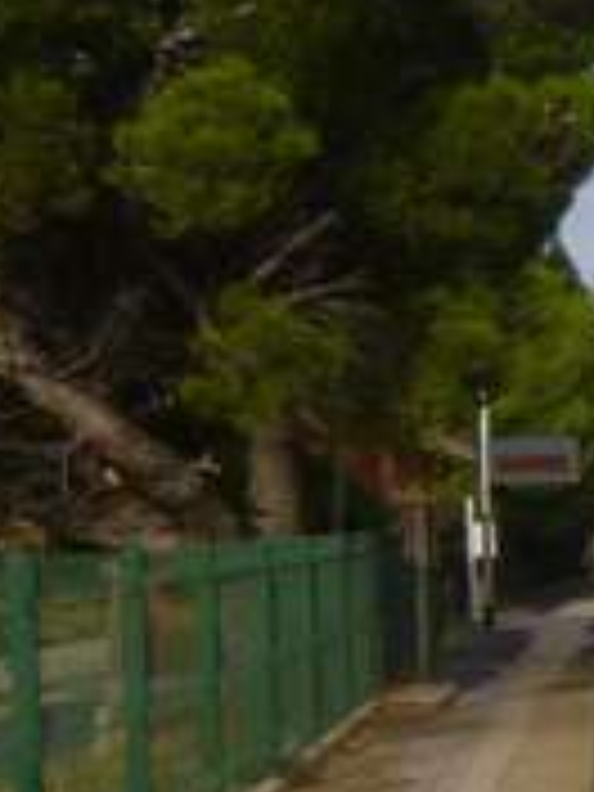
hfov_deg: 10.6
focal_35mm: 109
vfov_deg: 18.0
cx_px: 1624
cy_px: 382
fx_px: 2494
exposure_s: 1/1000
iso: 100
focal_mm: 4.5
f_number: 3.1
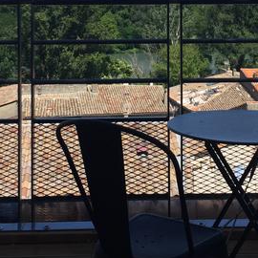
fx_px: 641
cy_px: 6
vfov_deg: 22.0
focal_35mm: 76
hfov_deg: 22.7
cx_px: 167
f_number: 2.2
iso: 32
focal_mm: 4.15
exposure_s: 1/1980
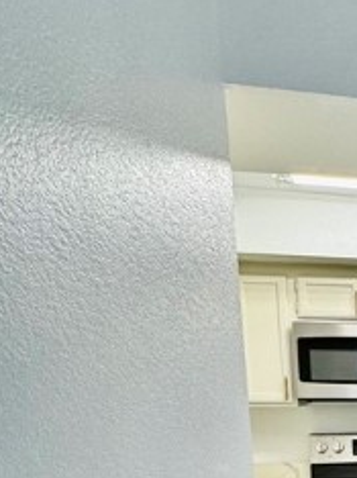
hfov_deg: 23.2
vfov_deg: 36.9
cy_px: 482
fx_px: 634
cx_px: 575
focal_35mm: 46
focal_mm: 2.22
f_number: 2.2
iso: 125
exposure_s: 1/120
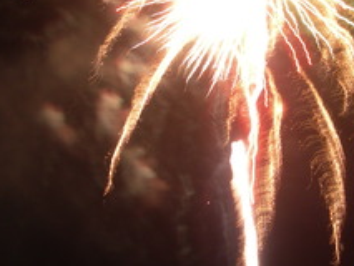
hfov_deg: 21.8
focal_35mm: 89
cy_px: 64
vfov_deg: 16.5
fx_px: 911
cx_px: 266
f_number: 4.8
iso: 50
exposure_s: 4
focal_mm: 7.8
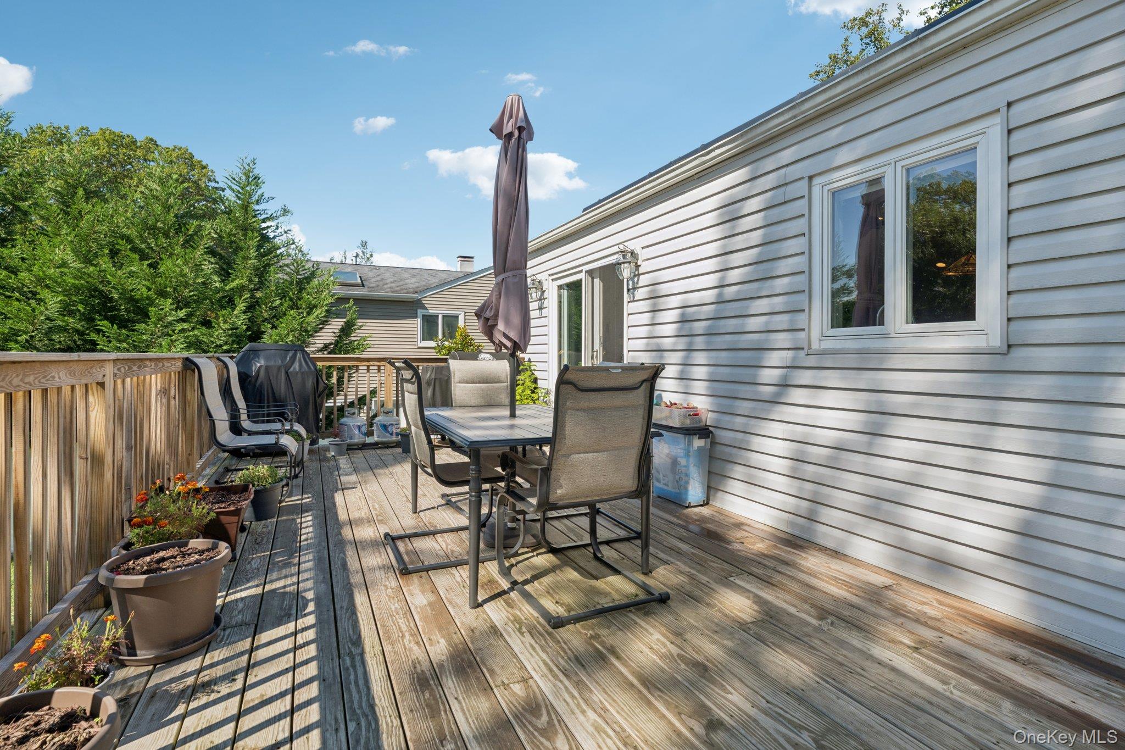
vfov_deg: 70.4
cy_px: 375
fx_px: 531
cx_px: 562
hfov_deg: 93.3
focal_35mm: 17
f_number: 9
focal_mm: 17
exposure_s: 1/400
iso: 250
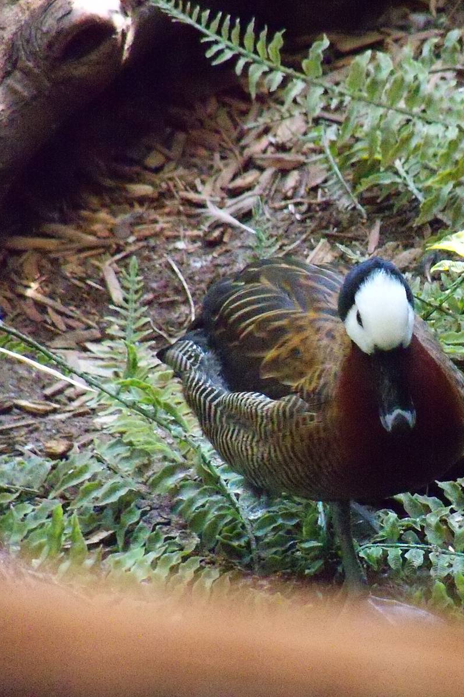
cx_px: 424
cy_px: 348
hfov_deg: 2.8
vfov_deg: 4.2
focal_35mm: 487
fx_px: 9417
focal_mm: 62
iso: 1600
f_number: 4.8
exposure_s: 1/100
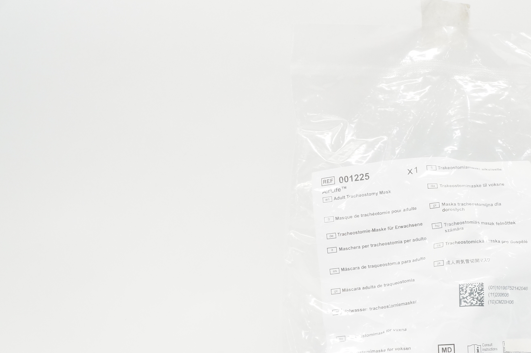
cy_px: 236
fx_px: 751
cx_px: 443
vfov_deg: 26.3
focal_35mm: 51
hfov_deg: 37.2
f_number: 8
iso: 800
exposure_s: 1/40
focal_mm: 18
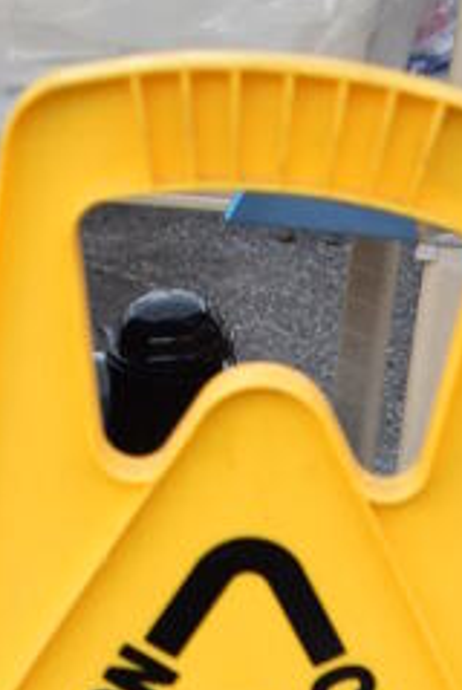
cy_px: 1026
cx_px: 318
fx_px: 1977
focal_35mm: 103
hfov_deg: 13.3
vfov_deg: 17.8
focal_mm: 18
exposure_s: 1/250
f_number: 3.5
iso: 560
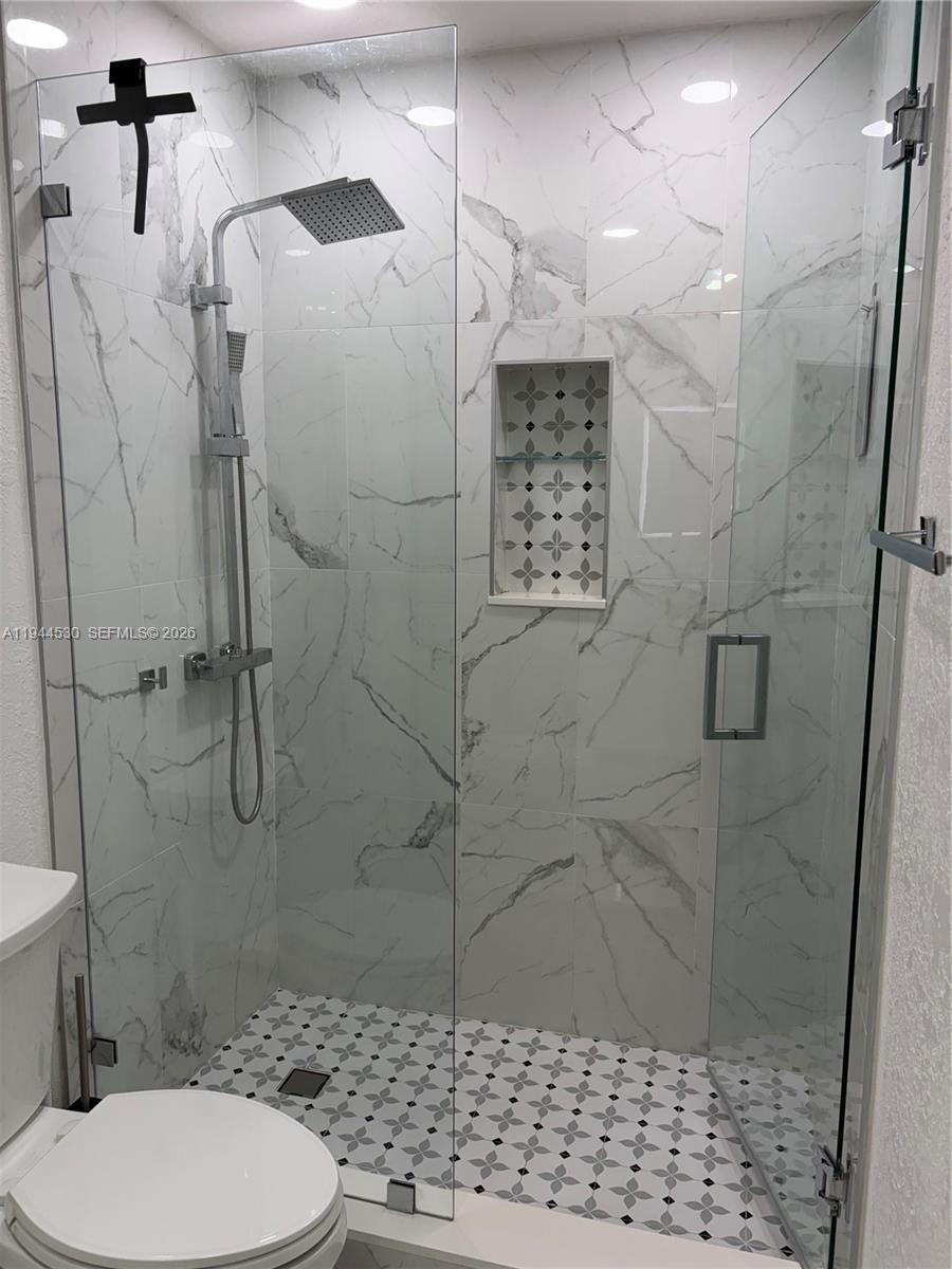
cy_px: 634
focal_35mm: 26
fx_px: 953
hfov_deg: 53.1
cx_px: 476
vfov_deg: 67.3
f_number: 1.6
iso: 40
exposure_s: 1/120
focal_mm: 5.96
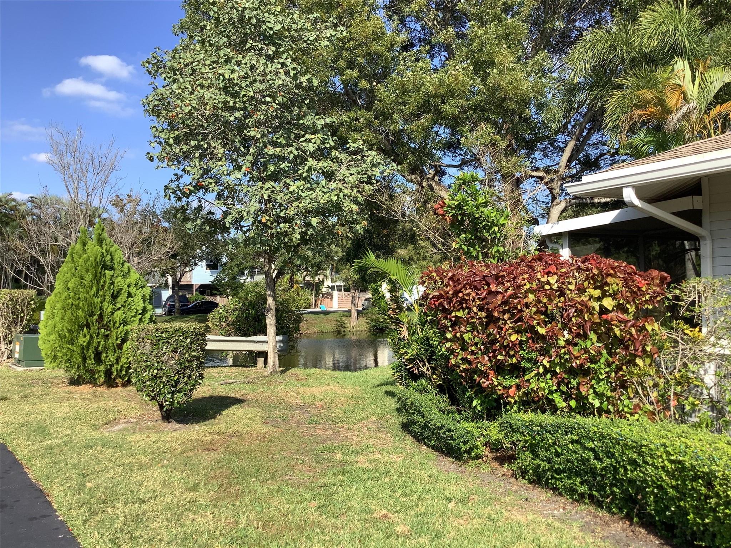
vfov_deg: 45.4
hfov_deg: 58.4
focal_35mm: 31
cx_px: 366
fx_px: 655
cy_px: 274
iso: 25
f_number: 2.4
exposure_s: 1/741
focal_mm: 3.3
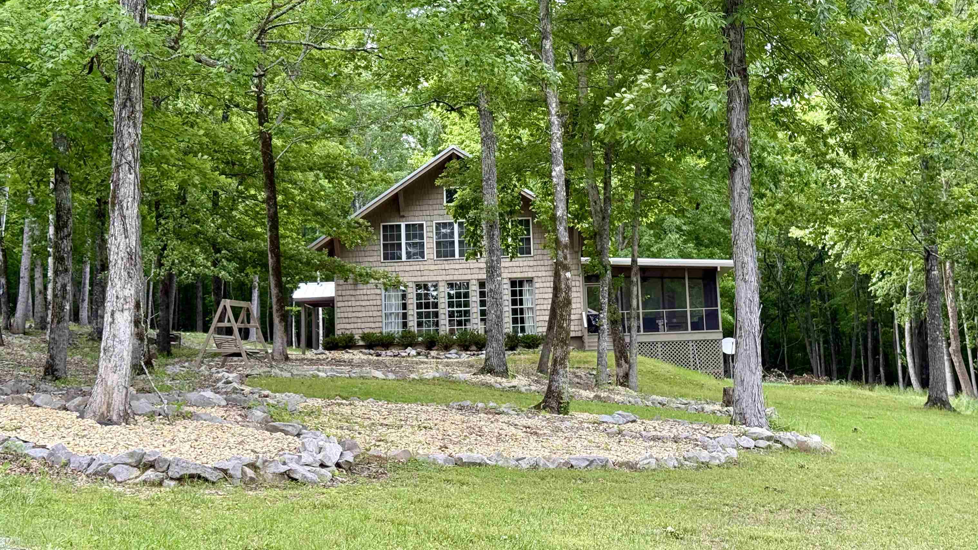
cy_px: 215
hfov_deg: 39.2
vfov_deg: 22.6
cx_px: 490
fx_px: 1374
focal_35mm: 53
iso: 100
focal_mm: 6.76
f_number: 1.78
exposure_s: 1/304
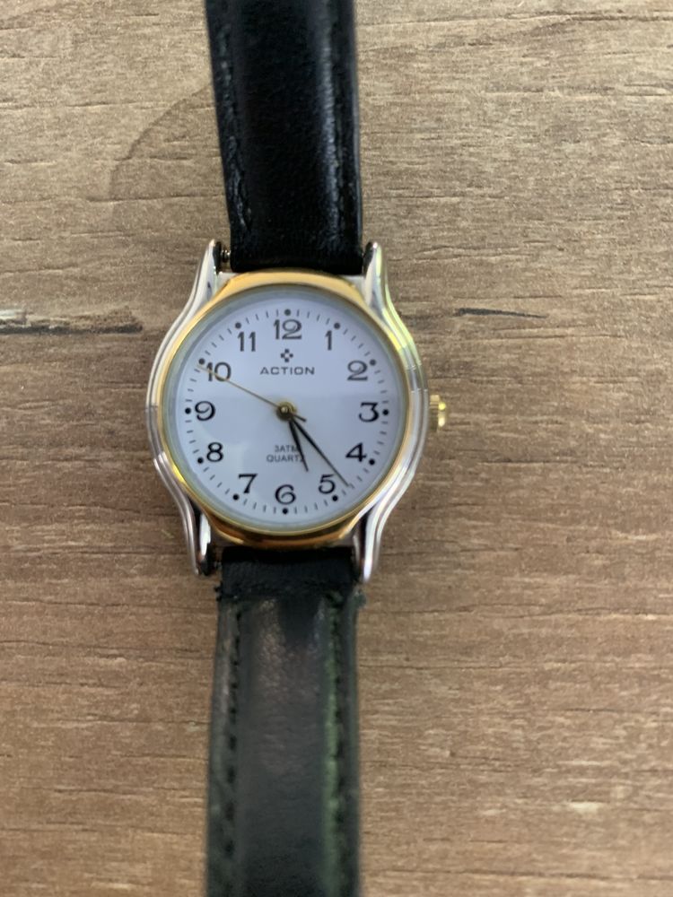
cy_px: 448
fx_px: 674
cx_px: 336
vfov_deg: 67.3
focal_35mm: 26
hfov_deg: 53.1
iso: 400
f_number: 1.8
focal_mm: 4.25
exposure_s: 1/40
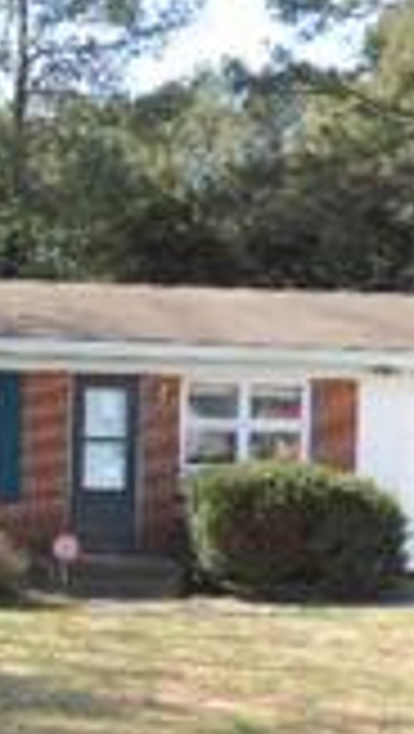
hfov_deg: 19.5
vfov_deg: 34.6
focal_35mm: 60
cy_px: 486
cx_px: 4
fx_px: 1168
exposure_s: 1/160
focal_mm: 4.6
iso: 80
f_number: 3.5
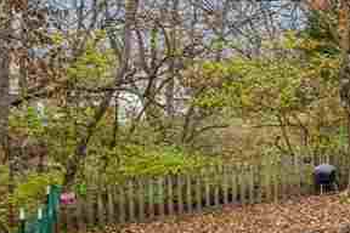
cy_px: 139
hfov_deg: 18.8
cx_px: 689
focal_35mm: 71
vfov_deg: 19.2
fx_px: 690
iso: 400
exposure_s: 1/80
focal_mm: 16
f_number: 9
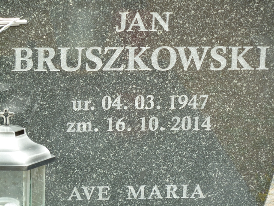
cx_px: 137
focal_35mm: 225
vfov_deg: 6.6
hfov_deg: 8.8
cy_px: 103
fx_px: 1781
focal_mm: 37
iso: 100
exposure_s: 1/50
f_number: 4.6
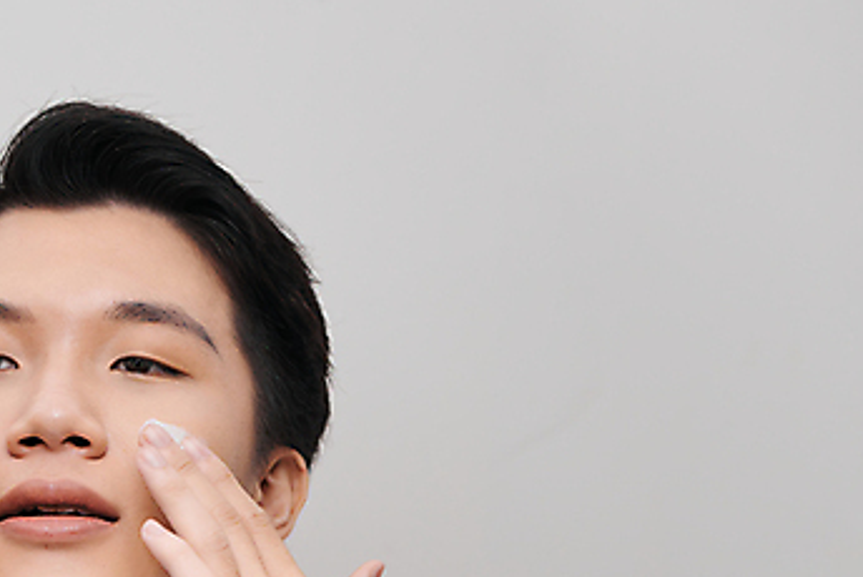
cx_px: 158
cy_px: 452
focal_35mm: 183
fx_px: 4391
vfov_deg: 7.5
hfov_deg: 11.2
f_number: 6.3
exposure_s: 1/125
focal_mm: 105
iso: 200
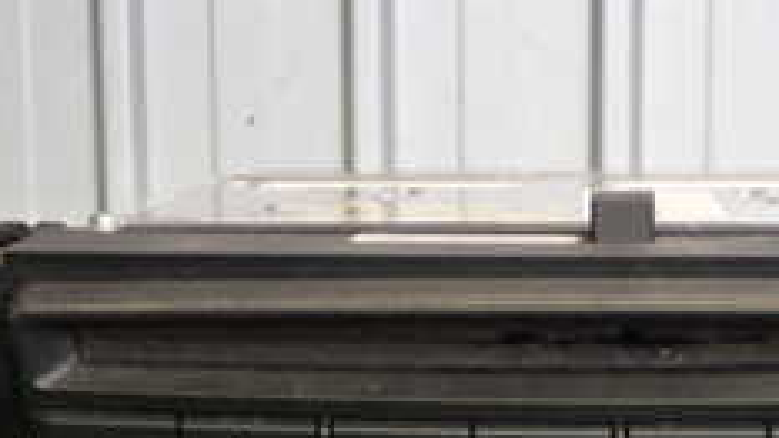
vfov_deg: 10.4
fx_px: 2375
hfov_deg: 18.4
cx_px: 642
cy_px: 508
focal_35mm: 115
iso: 640
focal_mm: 7.31
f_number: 2.8
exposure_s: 1/40
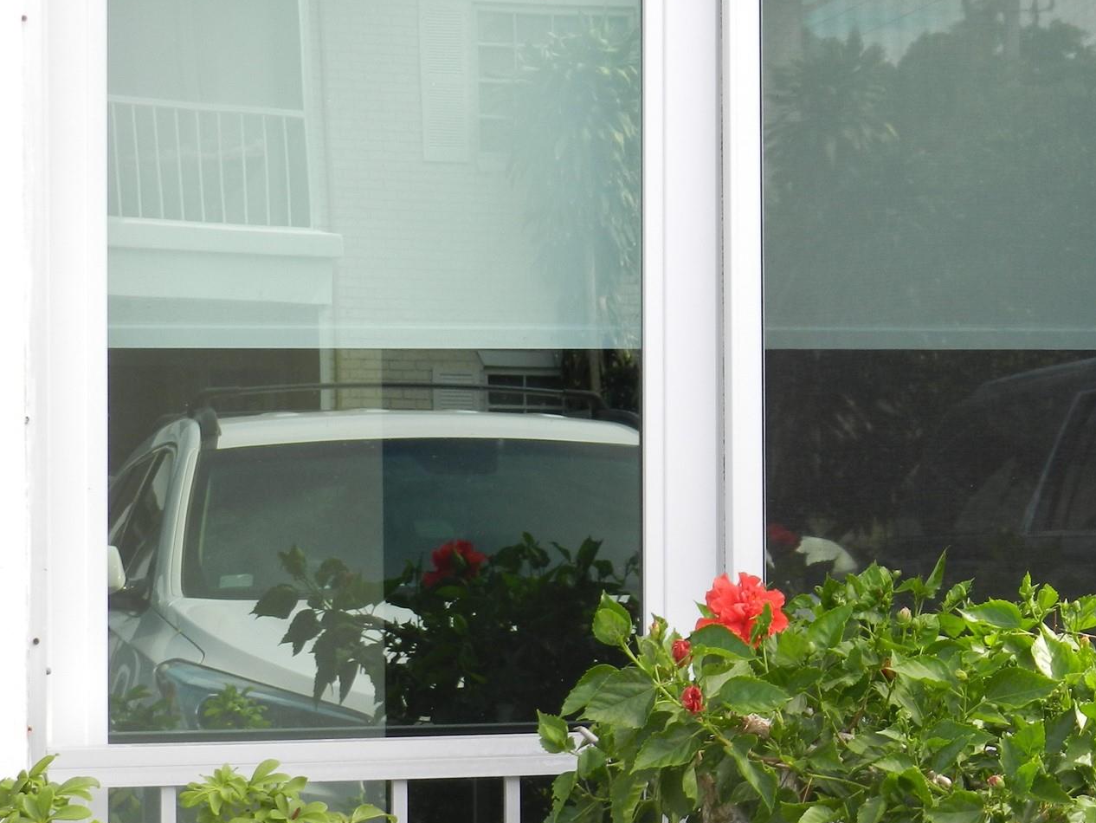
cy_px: 434
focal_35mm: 110
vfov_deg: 13.5
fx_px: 3483
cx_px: 859
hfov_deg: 17.7
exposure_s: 1/160
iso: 160
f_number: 4.7
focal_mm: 12.1
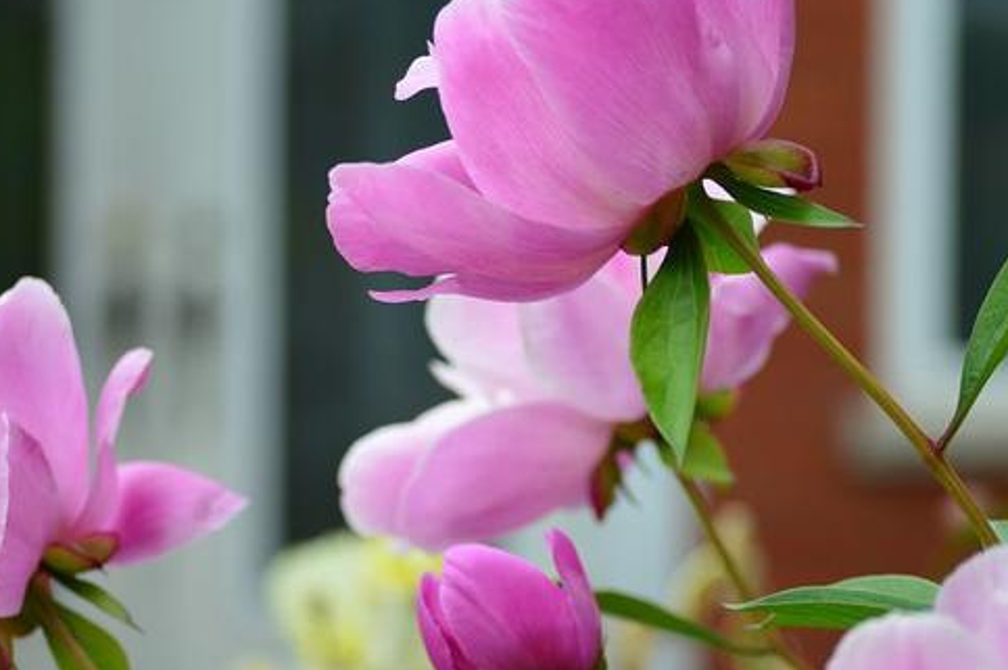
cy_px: 392
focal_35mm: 164
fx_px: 4587
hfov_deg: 12.5
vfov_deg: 8.4
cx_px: 442
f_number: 4.2
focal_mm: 66
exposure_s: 1/200
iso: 100
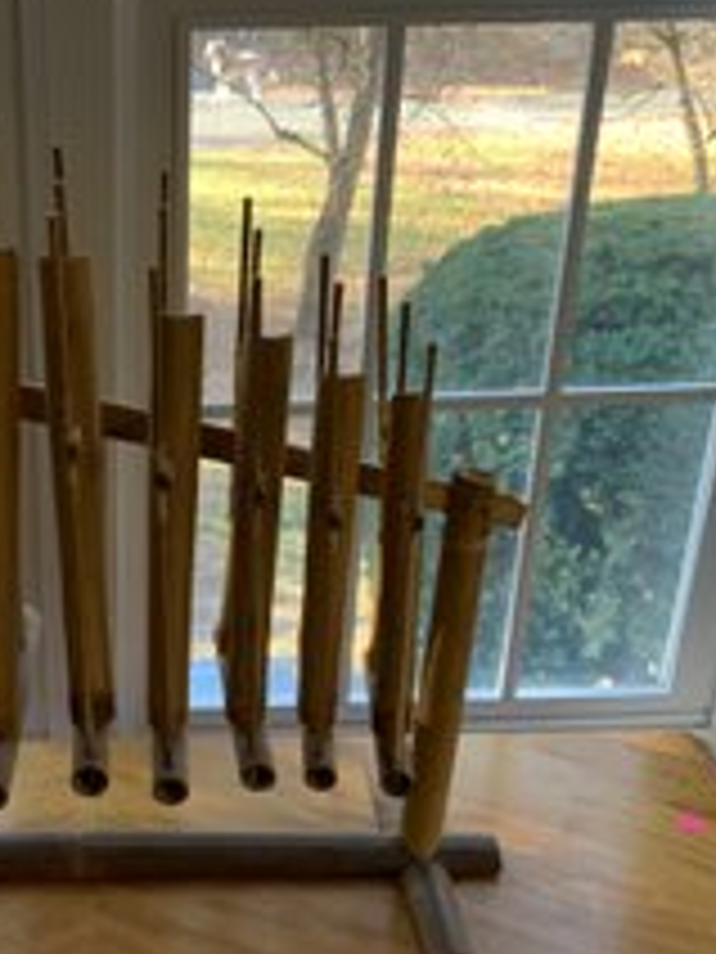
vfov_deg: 40.3
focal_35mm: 47
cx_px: 97
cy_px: 547
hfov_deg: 29.8
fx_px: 1296
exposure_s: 1/60
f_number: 1.8
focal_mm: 3
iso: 125
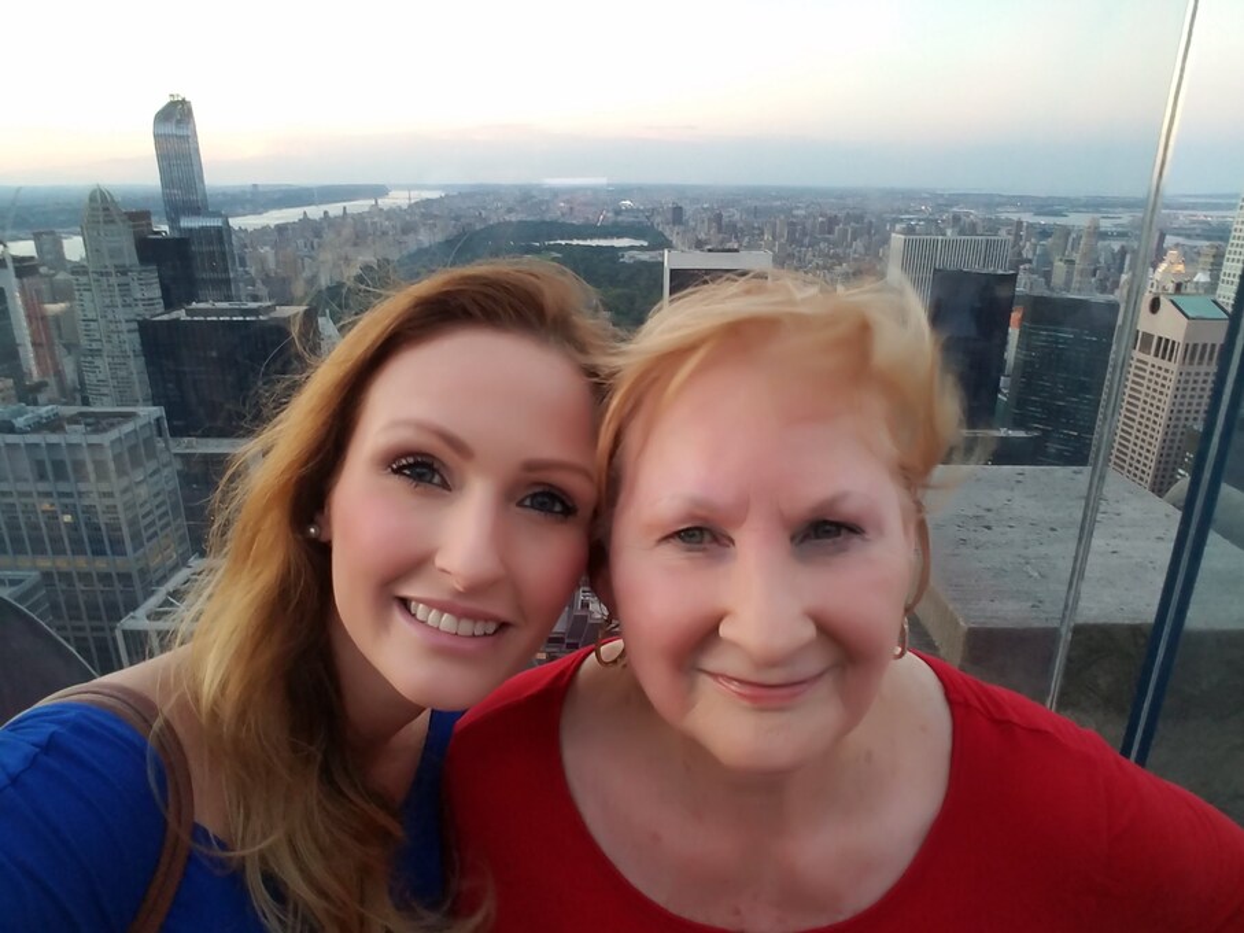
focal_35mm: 21
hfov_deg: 79.0
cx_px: 622
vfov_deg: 63.4
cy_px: 466
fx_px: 755
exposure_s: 1/30
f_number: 1.7
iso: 64
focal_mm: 2.1
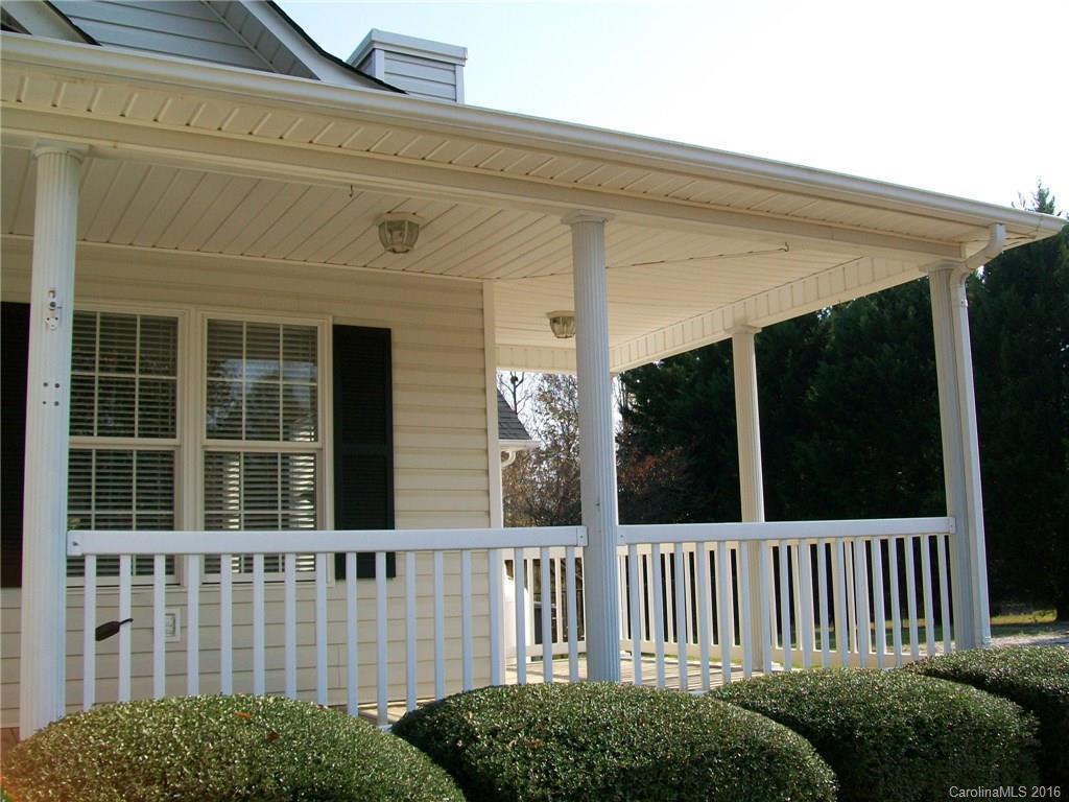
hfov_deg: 51.4
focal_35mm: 36
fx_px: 1112
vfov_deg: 39.7
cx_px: 534
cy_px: 401
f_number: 2.7
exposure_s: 1/640
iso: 64
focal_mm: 6
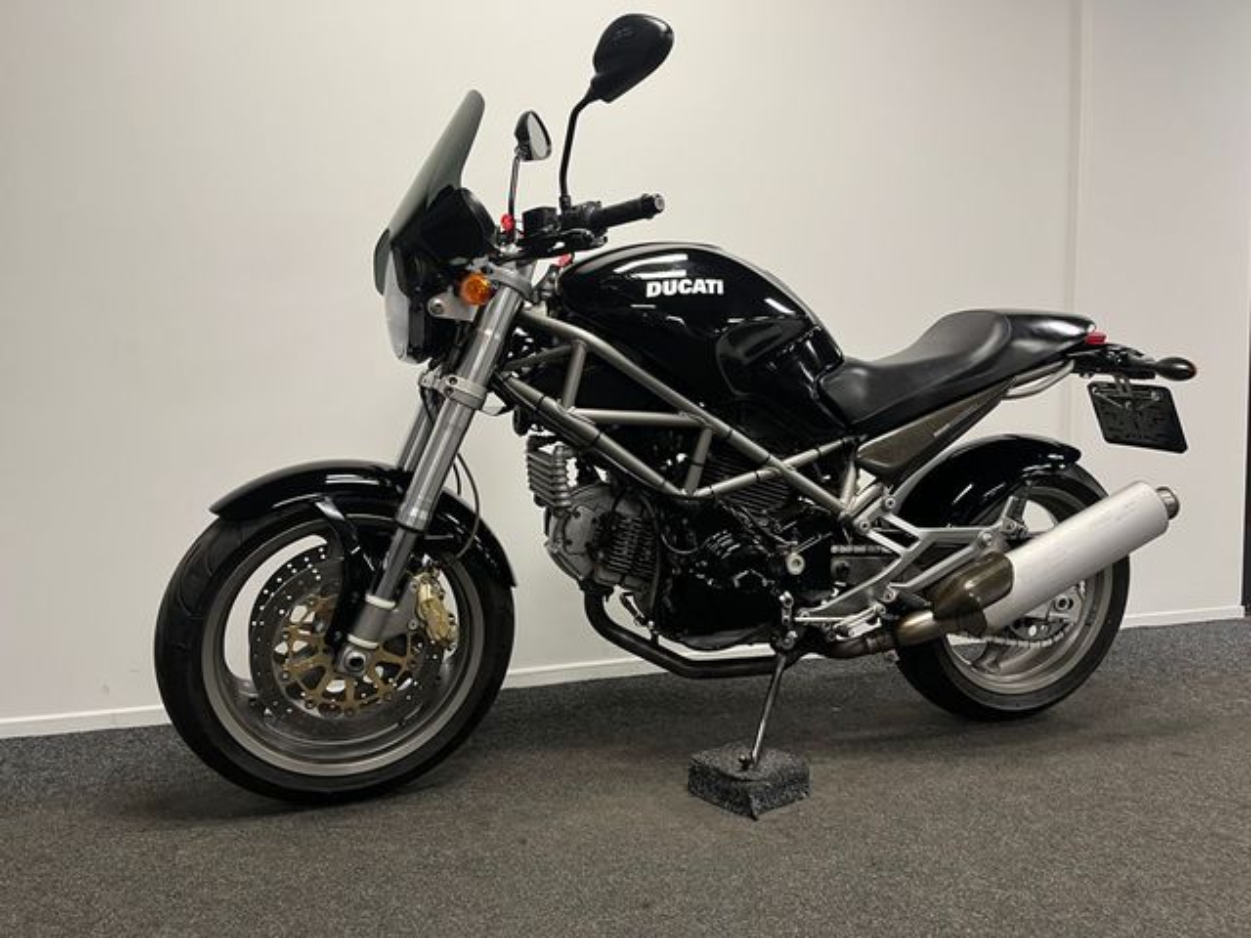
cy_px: 469
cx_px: 626
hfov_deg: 67.3
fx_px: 940
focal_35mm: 26
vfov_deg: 53.1
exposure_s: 1/50
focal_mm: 5.1
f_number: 1.6
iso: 100
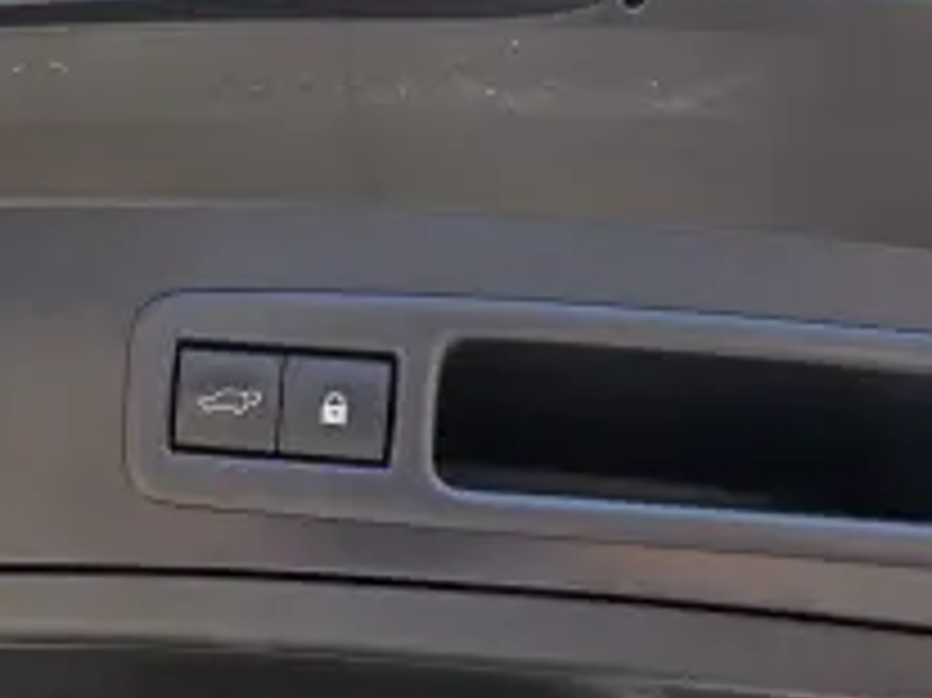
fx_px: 1076
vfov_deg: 35.8
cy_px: 414
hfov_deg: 44.6
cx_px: 194
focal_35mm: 40
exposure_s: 1/100
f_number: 1.7
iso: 10
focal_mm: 6.3
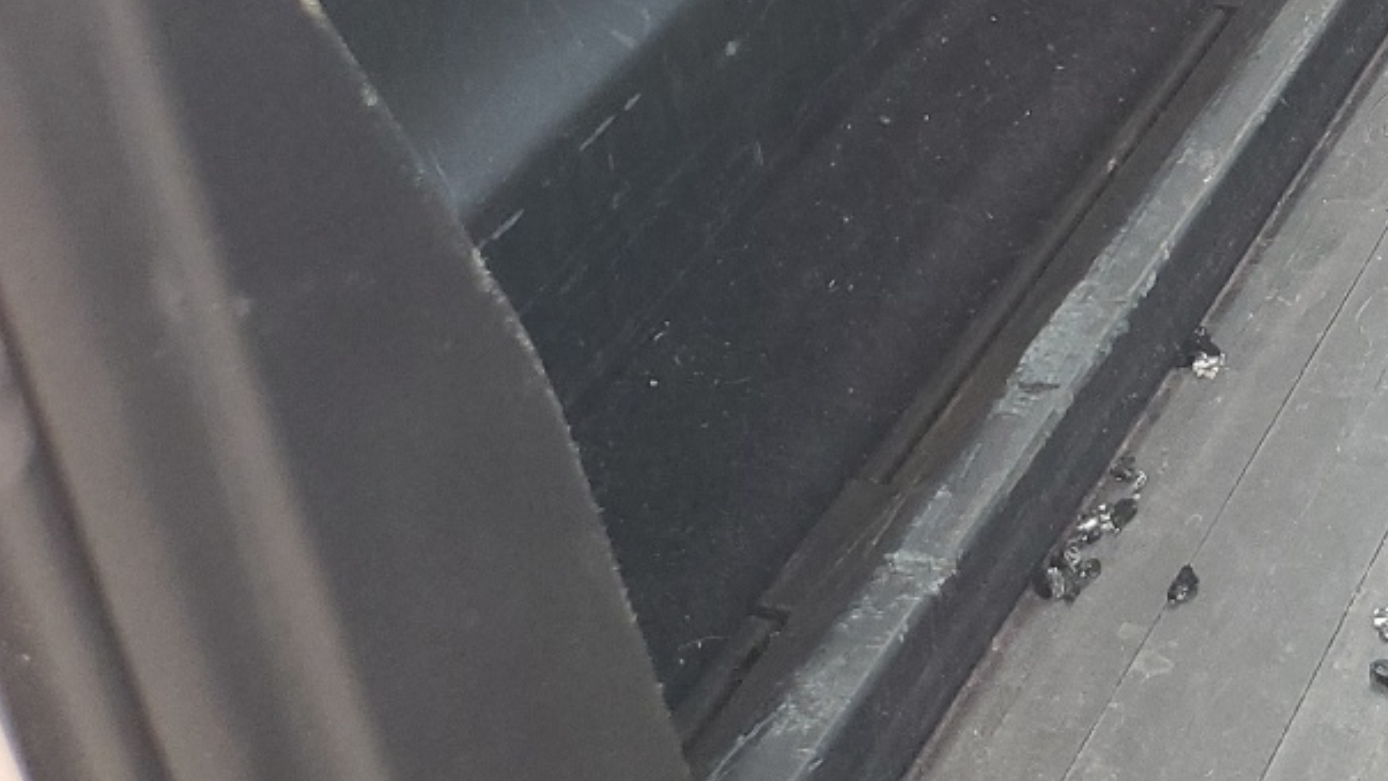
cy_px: -508
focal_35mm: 75
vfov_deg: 14.6
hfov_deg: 25.3
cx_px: 1671
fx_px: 2761
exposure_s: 1/120
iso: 75
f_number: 1.5
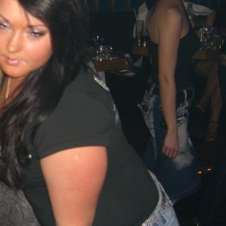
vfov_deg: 22.2
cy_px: 93
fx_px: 576
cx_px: 14
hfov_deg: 21.6
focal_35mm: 78
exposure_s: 1/60
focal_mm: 7.9
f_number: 2.8
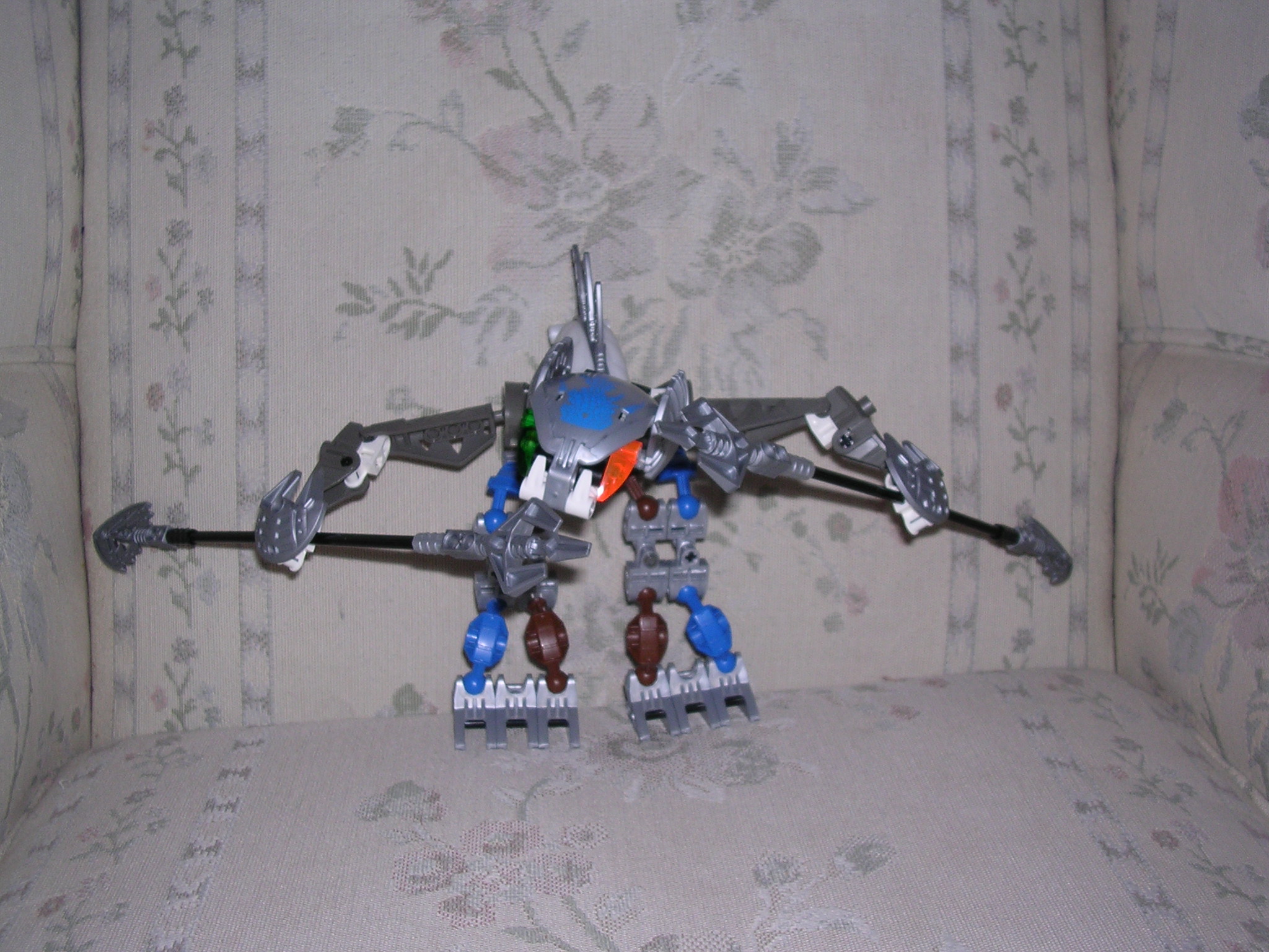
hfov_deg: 49.0
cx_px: 634
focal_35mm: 38
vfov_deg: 37.7
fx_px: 1393
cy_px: 476
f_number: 2.8
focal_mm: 5.8
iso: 100
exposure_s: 1/60.1
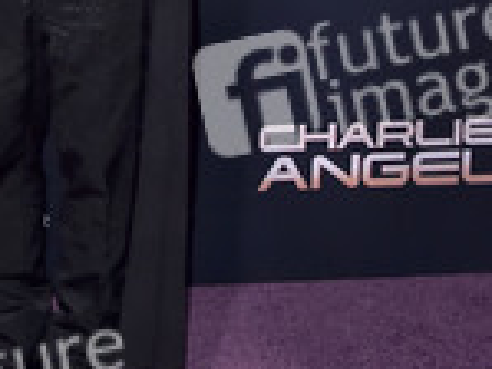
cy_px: -86
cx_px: 64
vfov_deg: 10.9
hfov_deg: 14.6
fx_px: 1906
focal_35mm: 134
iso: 500
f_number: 7.1
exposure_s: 1/250
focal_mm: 52
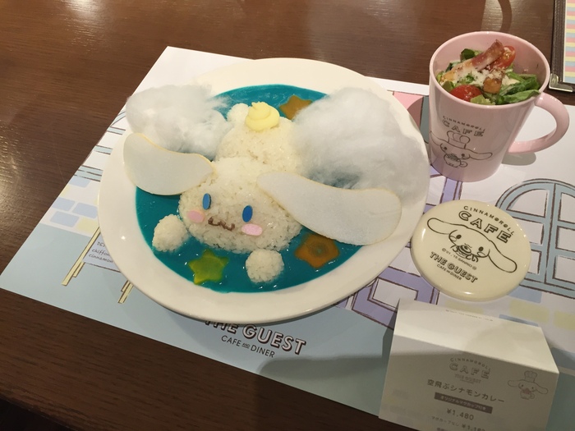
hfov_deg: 61.7
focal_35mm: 29
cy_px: 216
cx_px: 288
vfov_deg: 48.2
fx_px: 482
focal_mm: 4.15
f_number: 2.2
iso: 64
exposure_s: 1/30
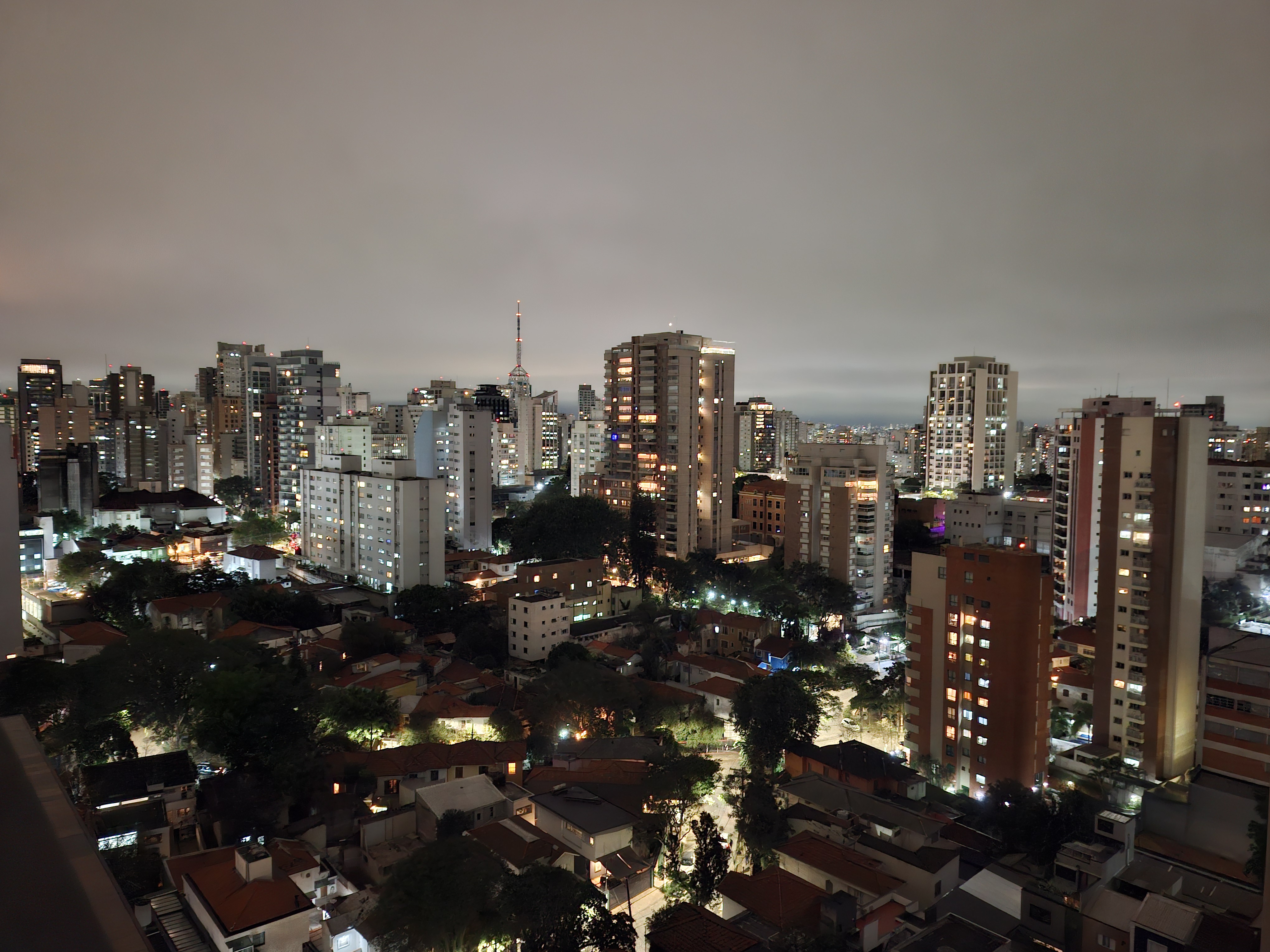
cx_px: 635
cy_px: 476
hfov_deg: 73.9
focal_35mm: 23
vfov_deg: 58.9
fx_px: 844
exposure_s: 1/14
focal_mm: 5.54
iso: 1250
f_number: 1.8
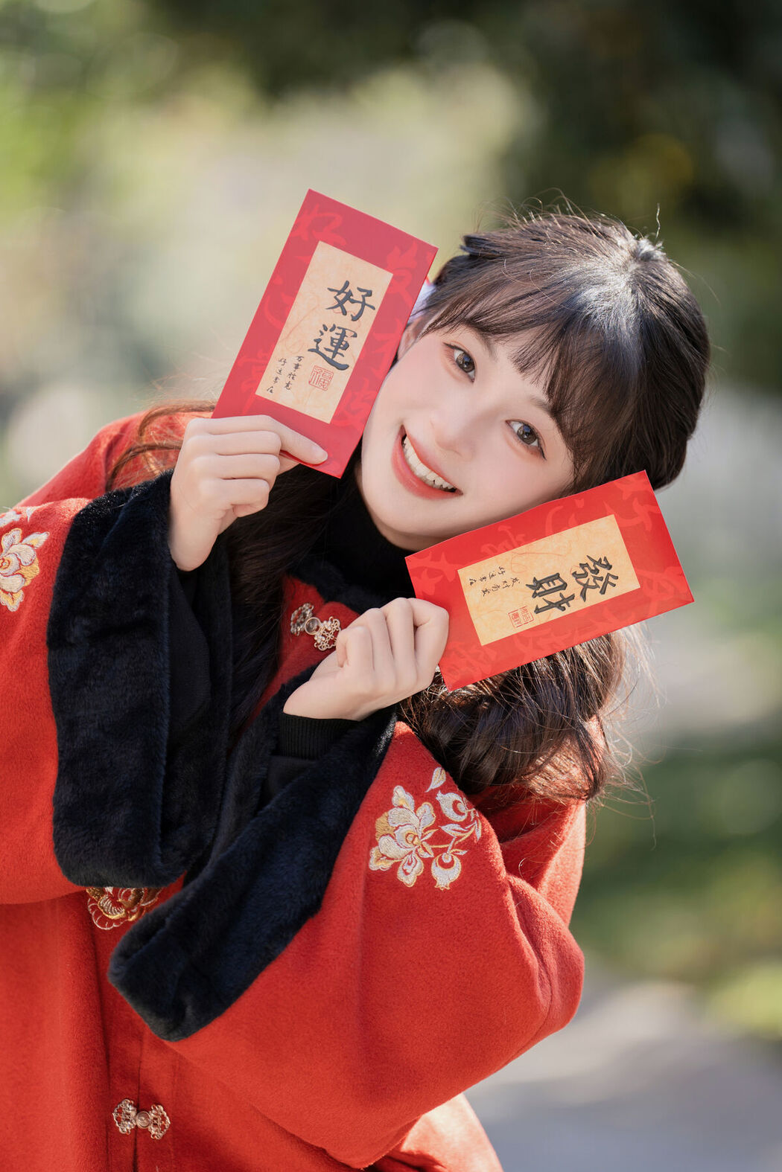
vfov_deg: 10.3
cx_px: 391
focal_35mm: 200
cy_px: 586
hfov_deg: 6.9
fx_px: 6516
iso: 200
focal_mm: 200
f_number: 2.8
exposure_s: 1/320
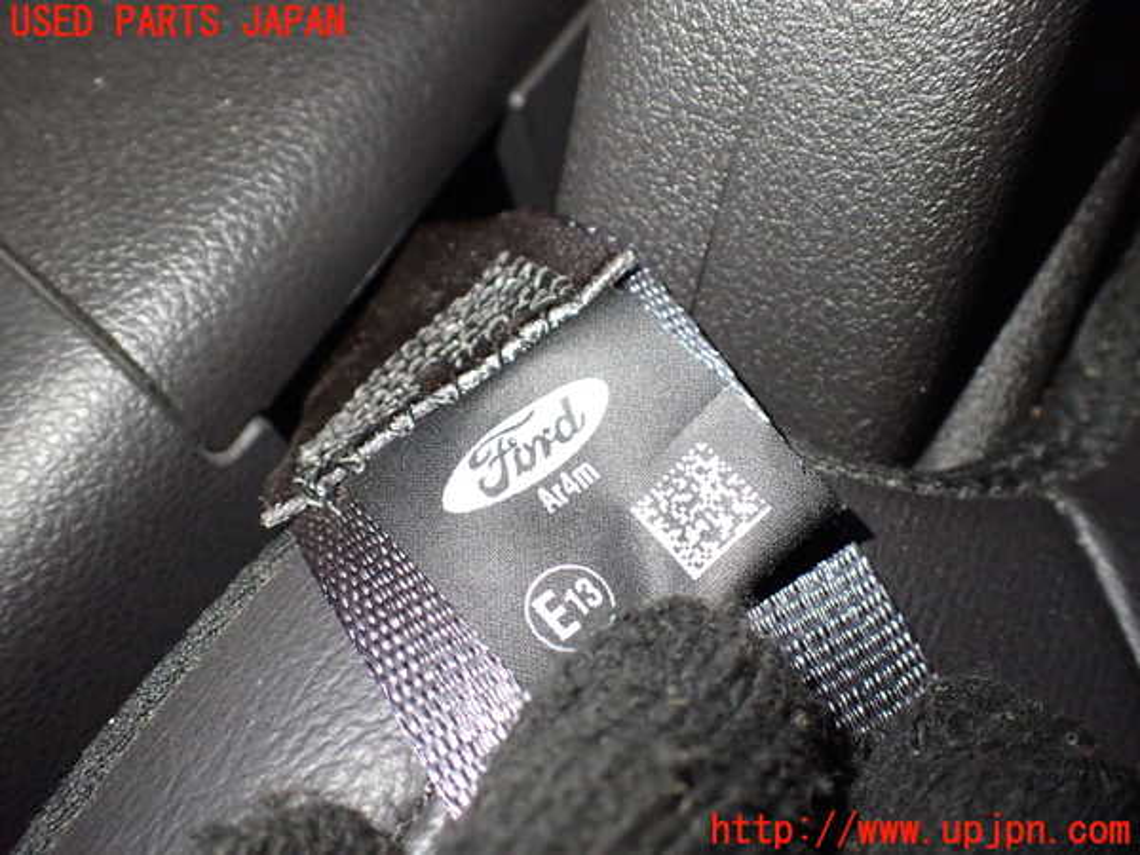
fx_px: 988
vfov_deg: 46.8
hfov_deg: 60.0
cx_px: 570
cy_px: 428
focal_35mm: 30
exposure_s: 1/60
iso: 800
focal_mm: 5.4
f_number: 2.3
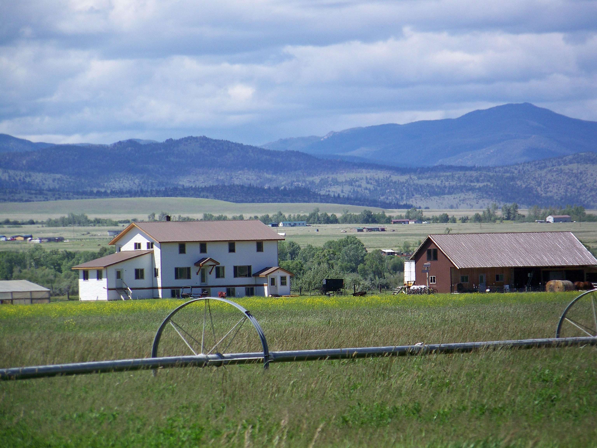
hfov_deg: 6.3
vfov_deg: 4.7
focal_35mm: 314
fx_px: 5415
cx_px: 298
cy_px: 224
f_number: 4
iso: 64
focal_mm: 52.2
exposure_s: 1/500
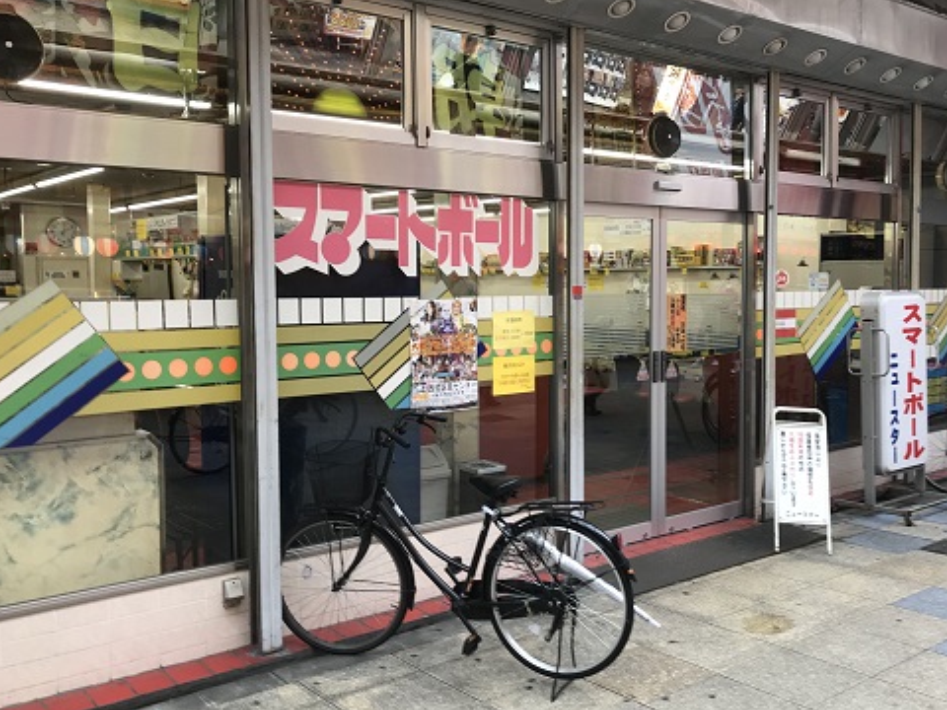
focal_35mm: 35
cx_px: 564
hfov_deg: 52.3
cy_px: 343
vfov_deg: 40.7
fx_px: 958
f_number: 1.8
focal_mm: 3.99
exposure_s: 1/60
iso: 25
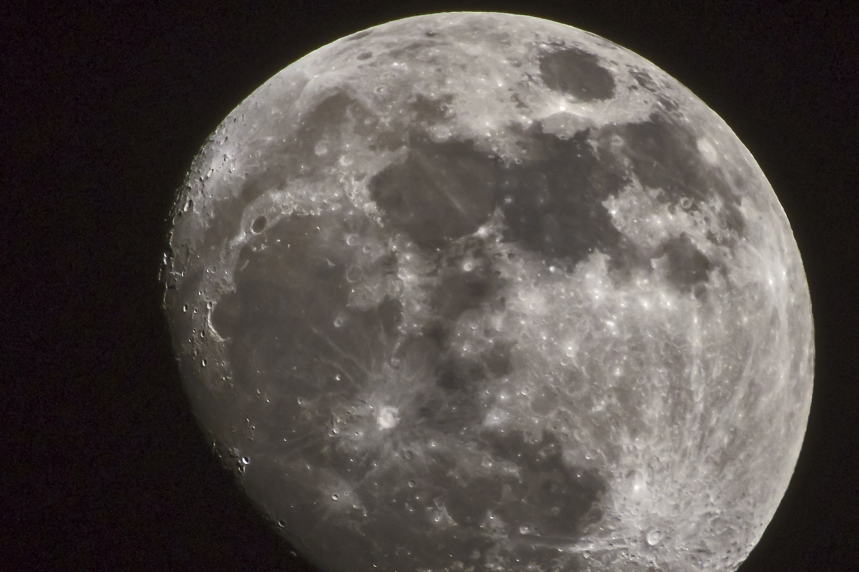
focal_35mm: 1314
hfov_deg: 1.6
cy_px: 333
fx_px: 31354
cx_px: 495
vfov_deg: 1.0
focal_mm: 700
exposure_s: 1/1250
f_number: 8
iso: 640
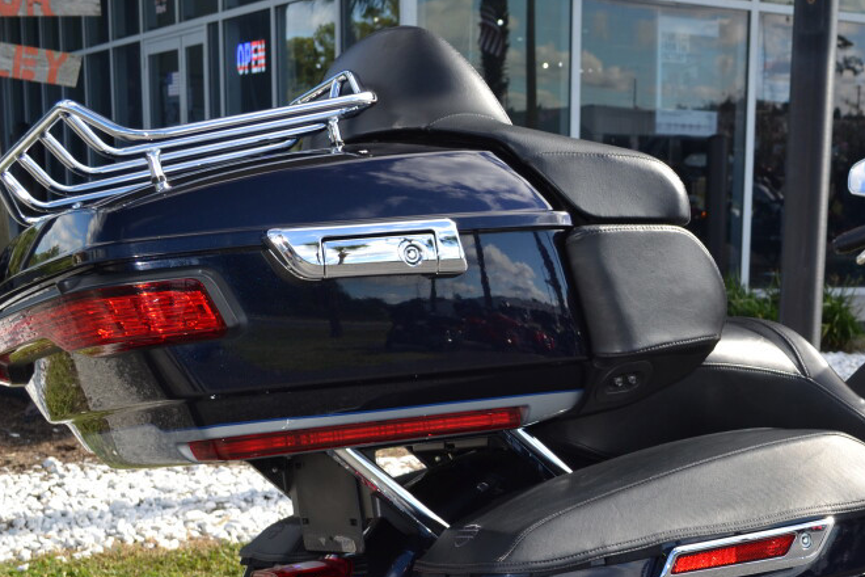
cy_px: 498
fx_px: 1442
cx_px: 733
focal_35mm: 60
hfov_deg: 32.2
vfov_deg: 22.2
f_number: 6.3
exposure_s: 1/200
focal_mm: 22
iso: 100
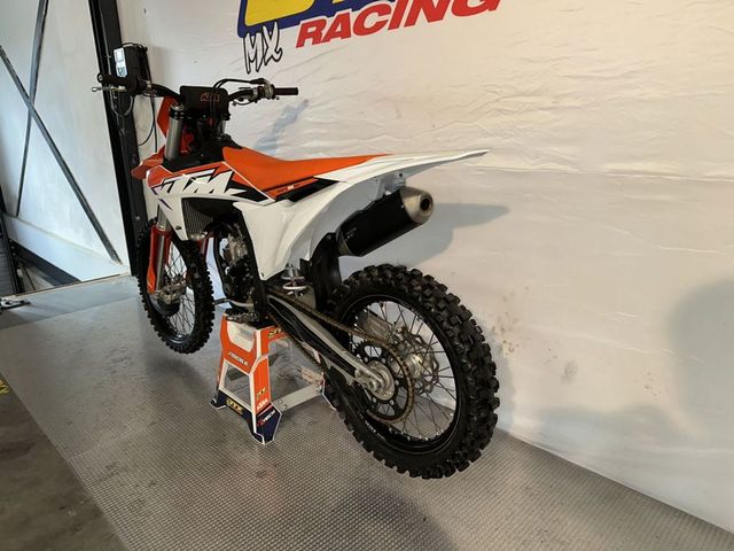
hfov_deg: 71.6
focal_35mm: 24
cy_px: 276
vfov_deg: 56.8
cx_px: 367
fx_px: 509
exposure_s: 1/33
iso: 80
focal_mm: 6.86
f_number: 1.78
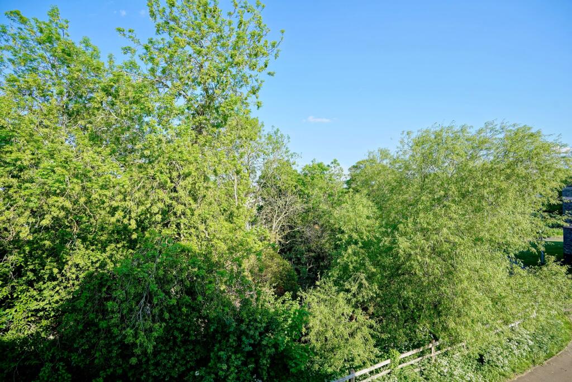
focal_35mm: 16
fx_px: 254
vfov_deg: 73.8
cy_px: 191
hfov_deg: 96.7
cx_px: 286
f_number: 5.6
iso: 100
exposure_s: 1/125
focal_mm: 16
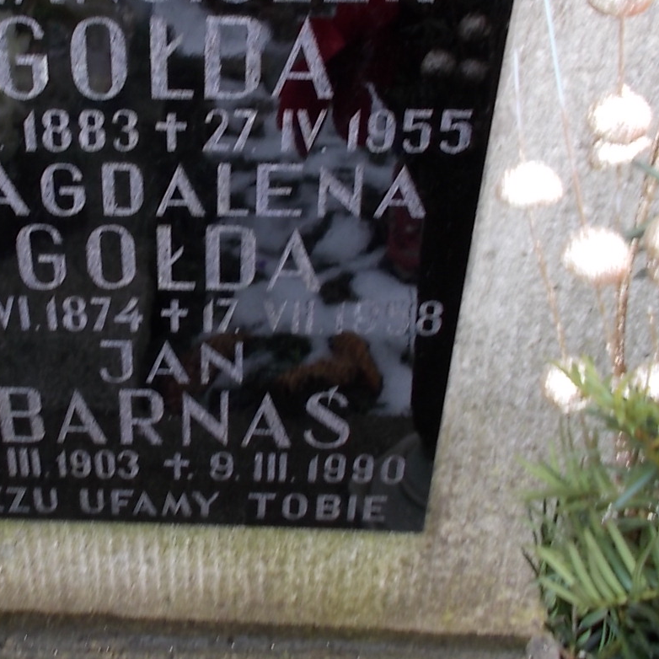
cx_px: 153
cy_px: 192
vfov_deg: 35.5
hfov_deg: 35.1
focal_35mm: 47
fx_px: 1012
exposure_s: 1/40
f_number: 3.2
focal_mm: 4.6
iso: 80
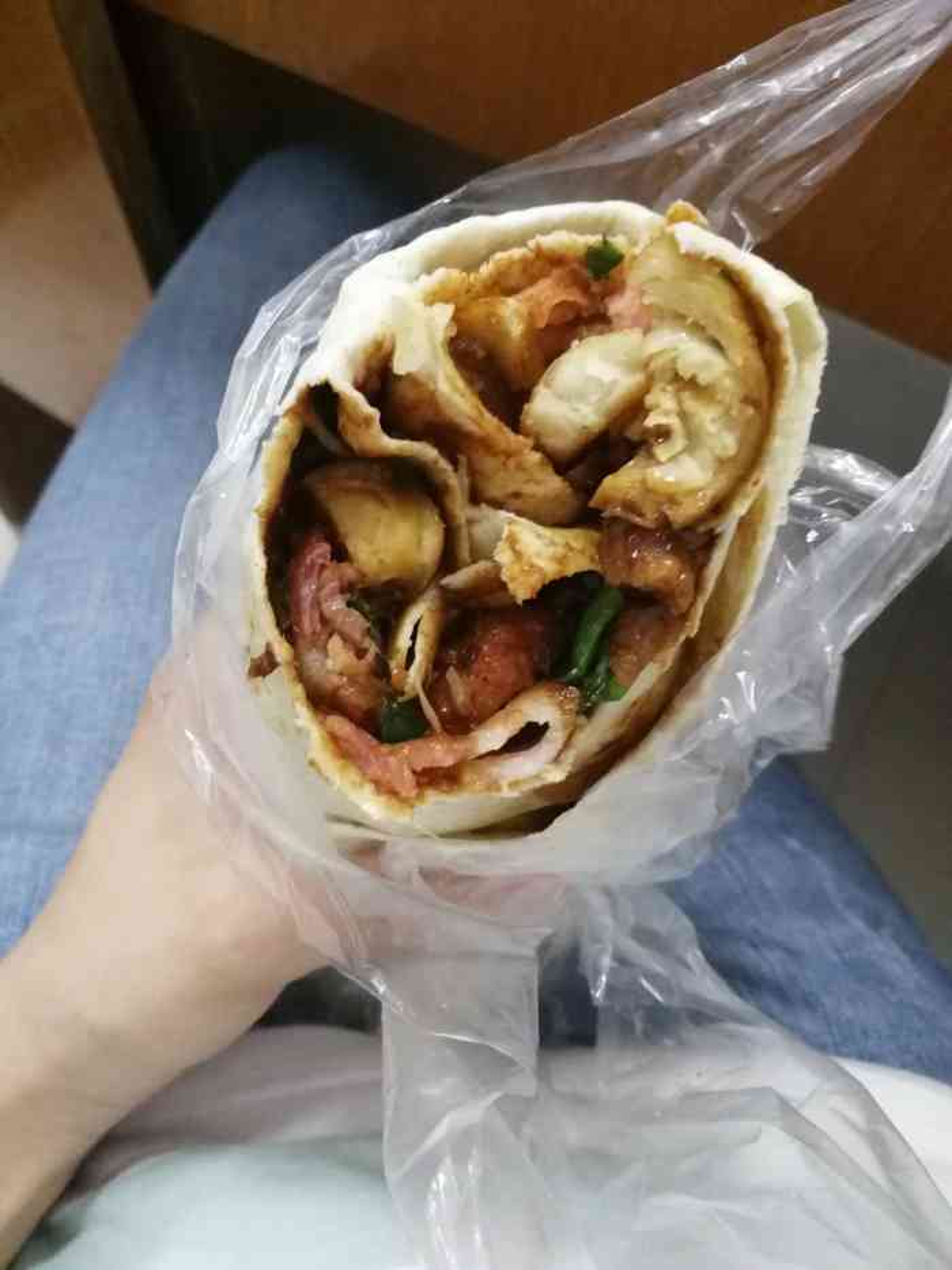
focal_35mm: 27
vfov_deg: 65.3
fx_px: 990
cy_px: 635
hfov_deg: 51.4
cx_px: 476
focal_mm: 3.84
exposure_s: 1/20
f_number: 2.2
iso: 640
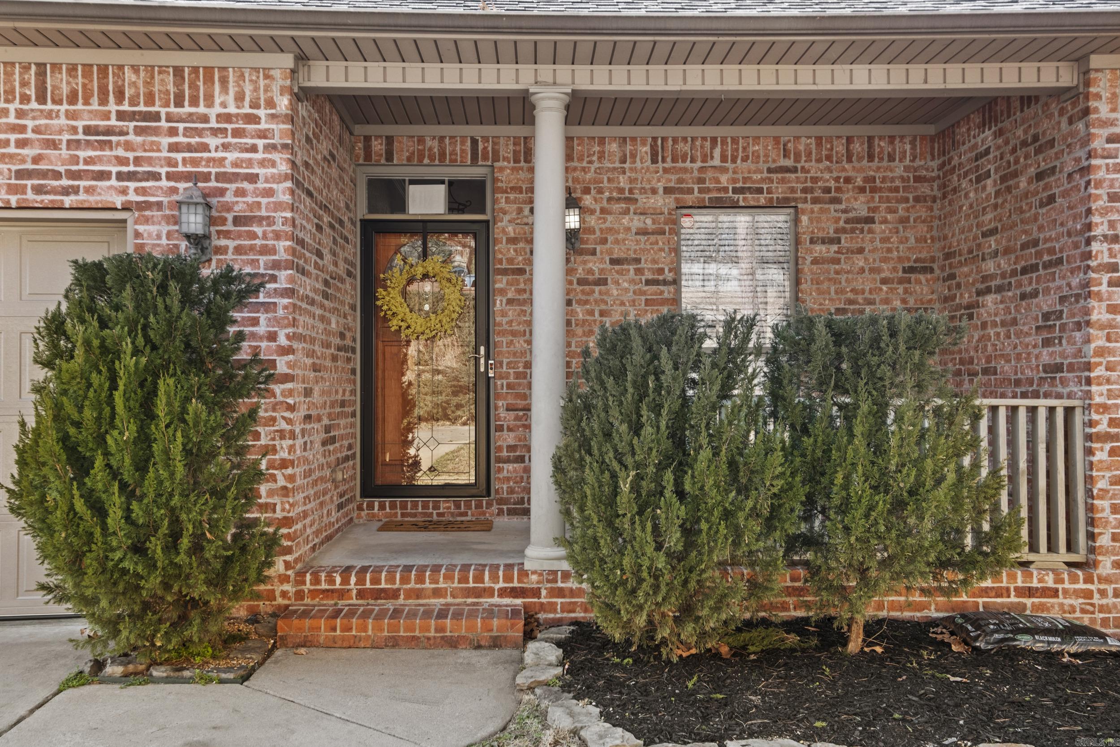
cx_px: 560
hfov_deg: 61.9
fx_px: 933
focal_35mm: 30
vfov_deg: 43.6
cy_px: 374
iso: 200
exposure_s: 1/8
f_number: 7.1
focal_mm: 20
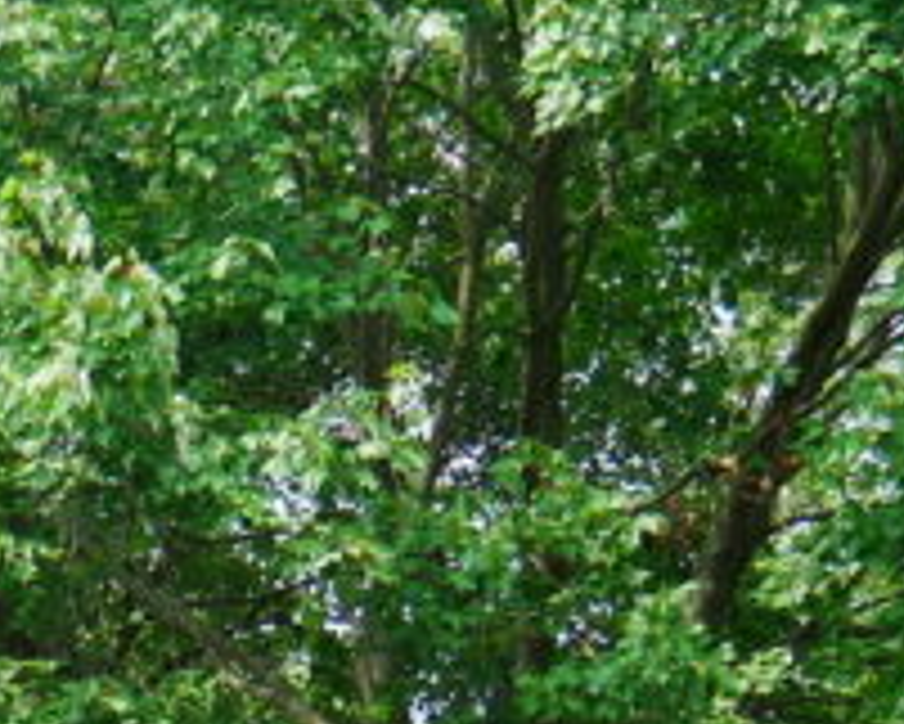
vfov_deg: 7.5
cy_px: 1455
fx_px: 5327
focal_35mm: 199
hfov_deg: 9.4
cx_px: -544
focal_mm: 20
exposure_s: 1/500
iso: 250
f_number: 4.4
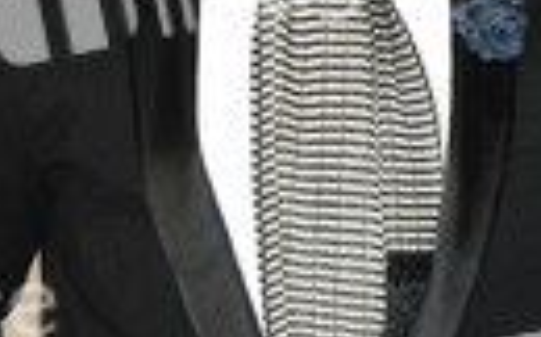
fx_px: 5539
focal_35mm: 376
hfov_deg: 5.6
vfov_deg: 3.5
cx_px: 314
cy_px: 175
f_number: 4.5
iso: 320
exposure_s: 1/160
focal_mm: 80
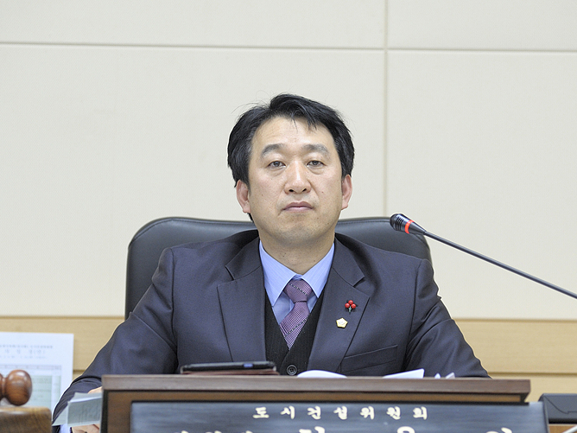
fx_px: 3067
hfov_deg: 10.7
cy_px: 240
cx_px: 299
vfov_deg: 8.1
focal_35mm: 184
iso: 1600
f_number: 5.6
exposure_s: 1/125
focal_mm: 125
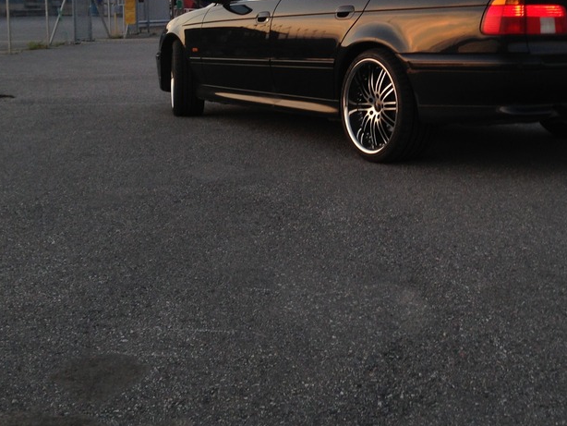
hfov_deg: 34.6
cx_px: 378
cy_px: 75
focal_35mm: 55
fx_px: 901
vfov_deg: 26.0
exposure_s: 1/40
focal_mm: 4.13
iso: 50
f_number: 2.4
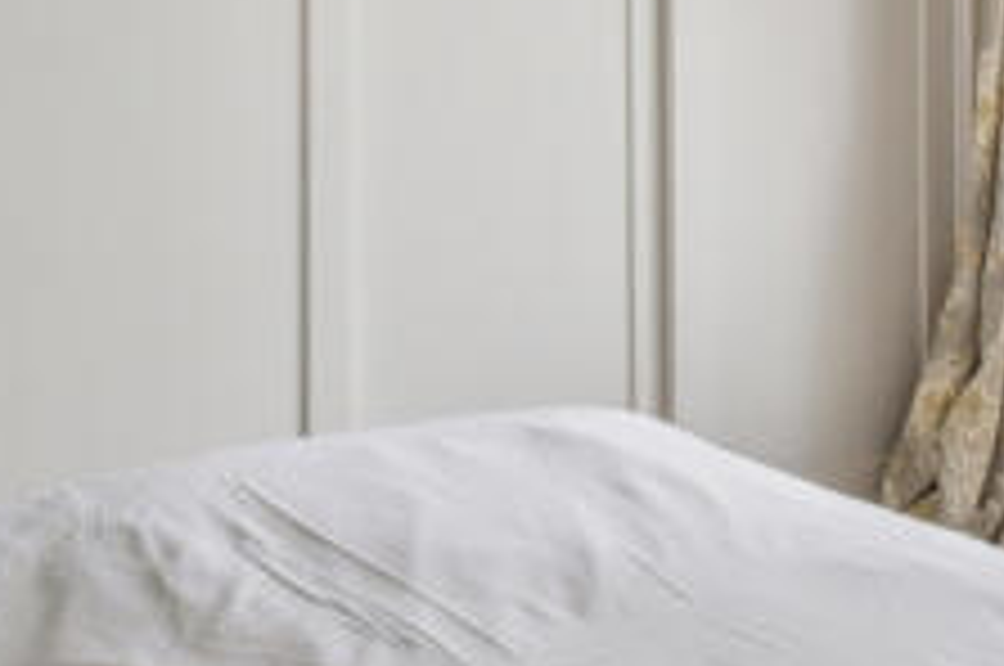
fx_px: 1922
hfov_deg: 28.5
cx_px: 837
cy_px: -227
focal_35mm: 69
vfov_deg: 18.2
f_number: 8
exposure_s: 1/60
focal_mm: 10
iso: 640
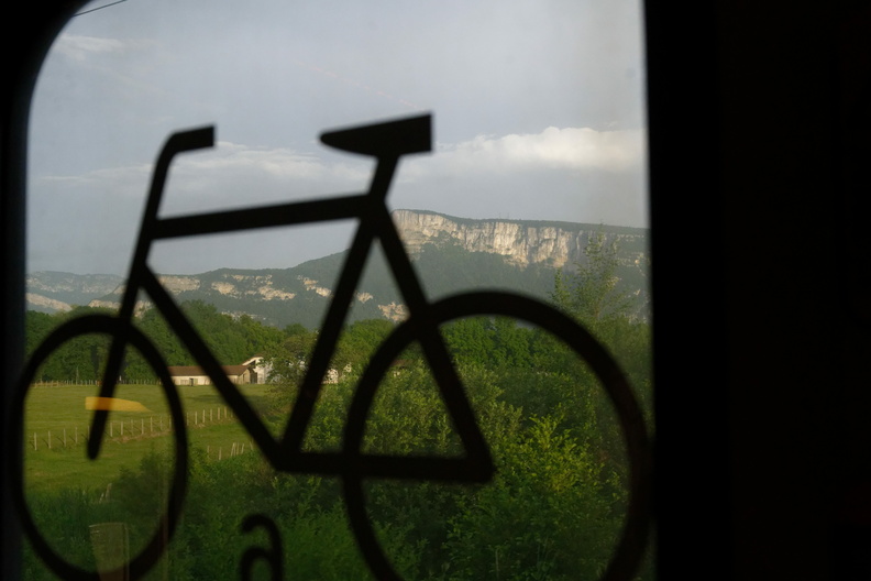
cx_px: 436
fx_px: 1016
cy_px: 290
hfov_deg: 46.4
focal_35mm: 42
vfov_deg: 31.9
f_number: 8
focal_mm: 42
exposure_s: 1/2000
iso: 3200
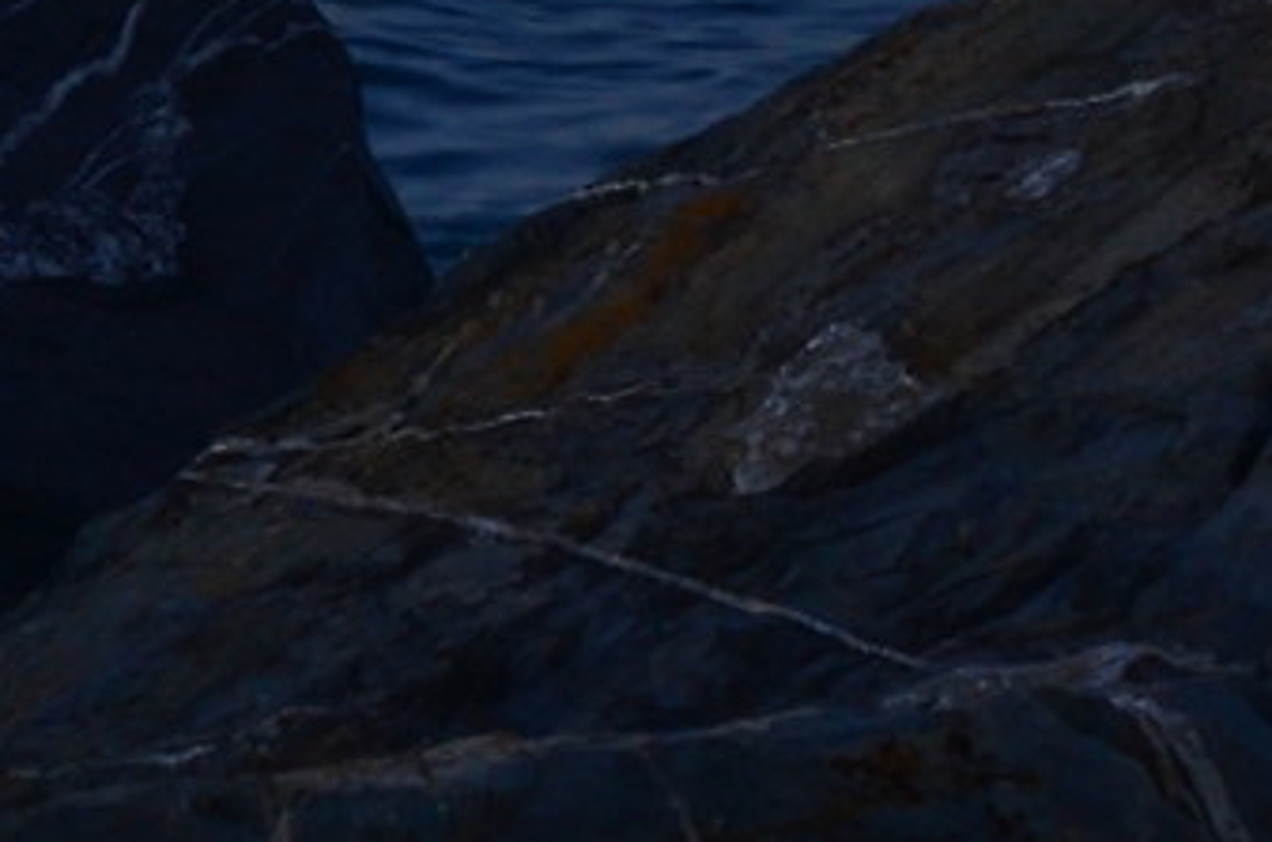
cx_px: -1495
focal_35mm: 374
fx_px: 13168
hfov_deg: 5.4
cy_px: -953
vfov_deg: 3.6
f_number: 13
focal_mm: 35
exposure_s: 1/5
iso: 200
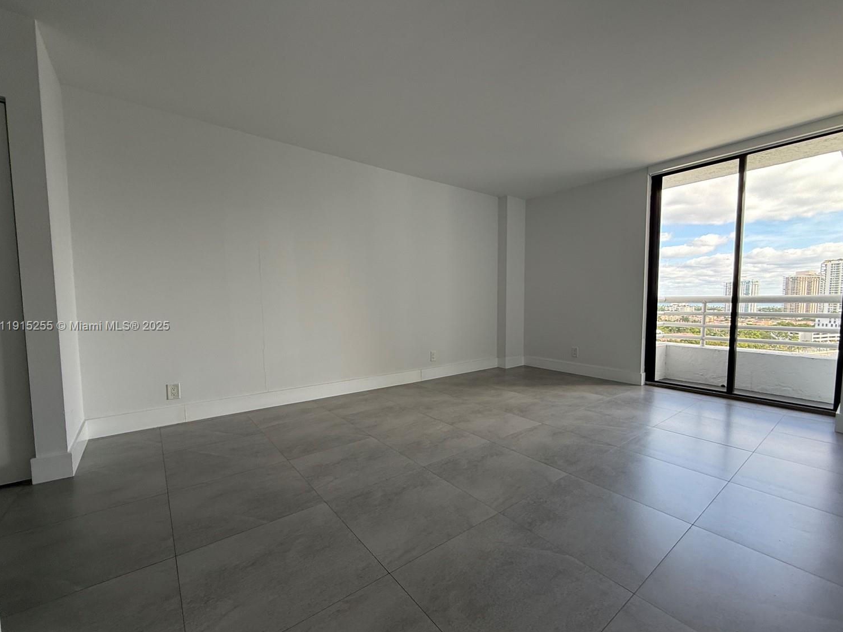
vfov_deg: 81.7
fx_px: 365
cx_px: 440
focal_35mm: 15
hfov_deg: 98.1
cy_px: 327
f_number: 2.2
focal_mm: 2.22
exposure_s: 1/99
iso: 80
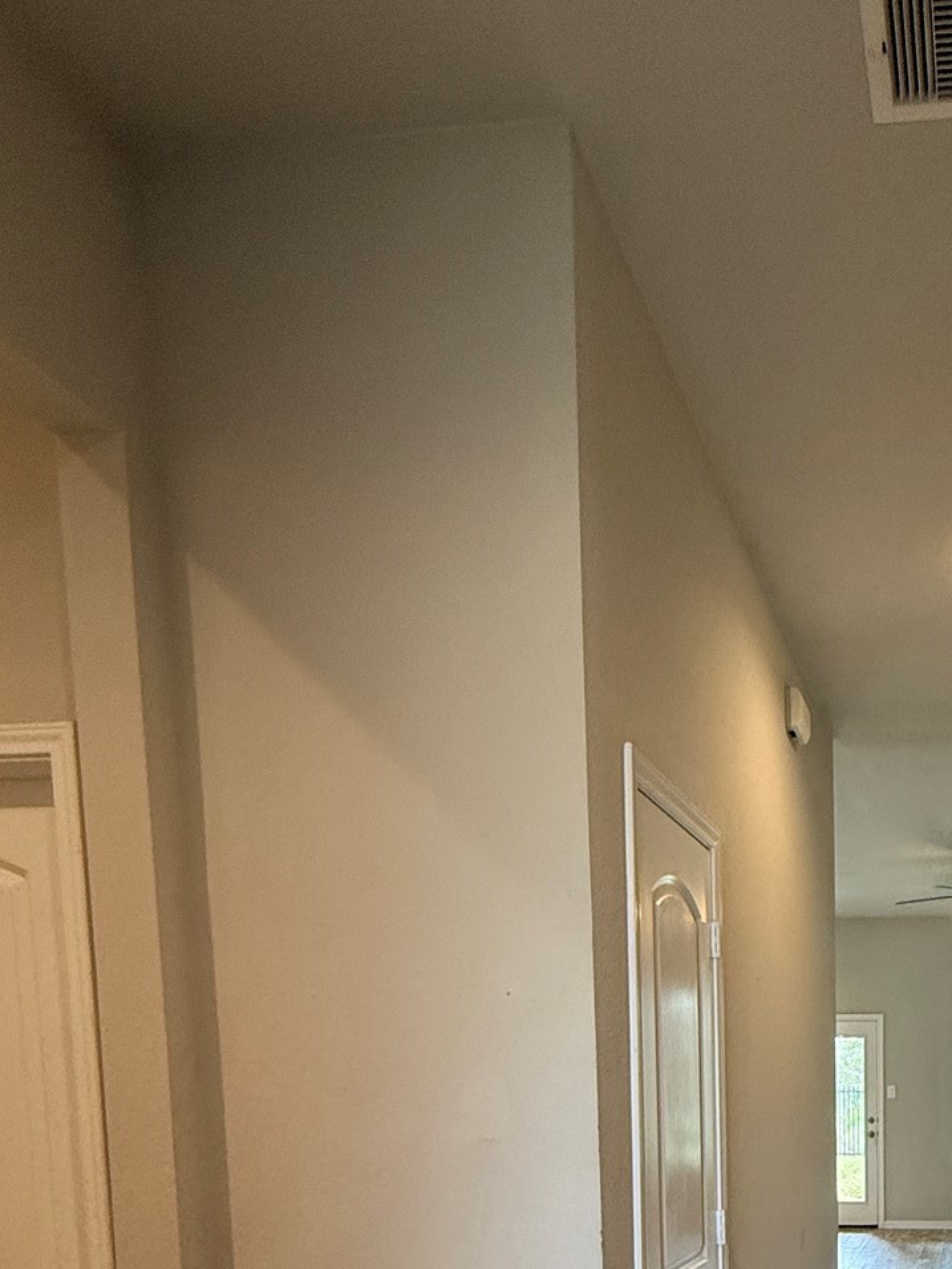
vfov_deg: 51.5
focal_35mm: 30
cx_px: 888
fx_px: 1100
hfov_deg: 42.2
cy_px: 1185
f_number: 2.2
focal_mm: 2.22
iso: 250
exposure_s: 1/120
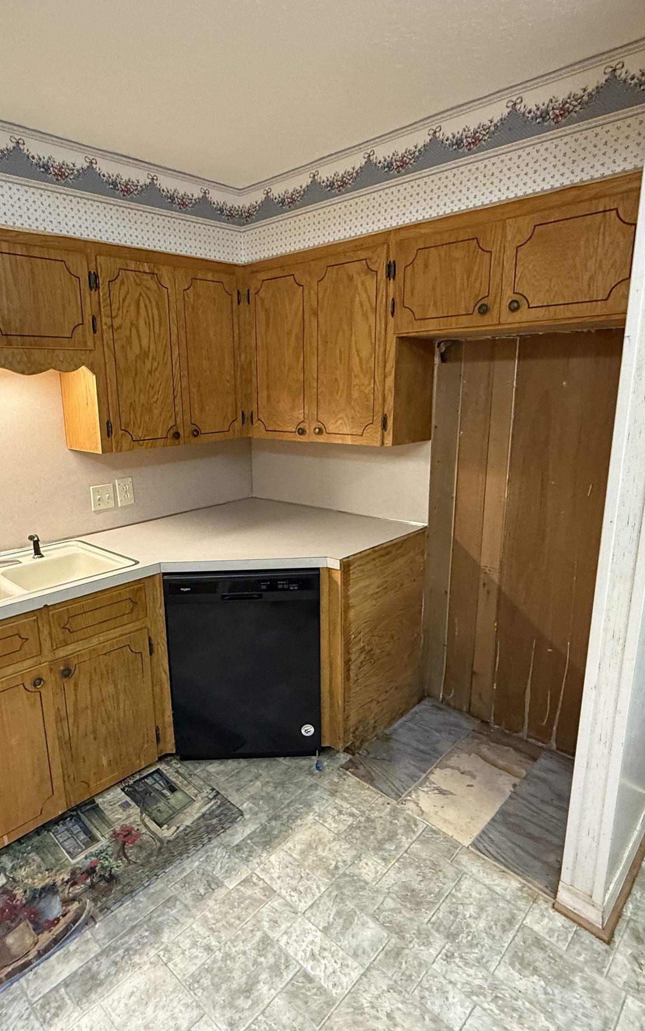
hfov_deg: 59.4
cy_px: 510
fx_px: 562
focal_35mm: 20
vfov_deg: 85.1
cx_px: 275
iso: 500
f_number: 2.2
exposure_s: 1/60
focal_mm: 2.22
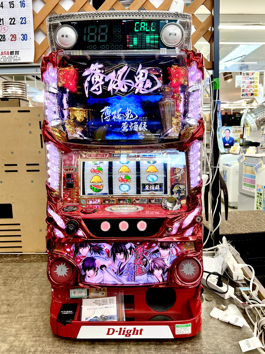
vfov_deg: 65.3
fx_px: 276
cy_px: 173
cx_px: 131
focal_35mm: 27
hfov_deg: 51.4
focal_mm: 5.7
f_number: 1.5
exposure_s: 1/110
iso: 80
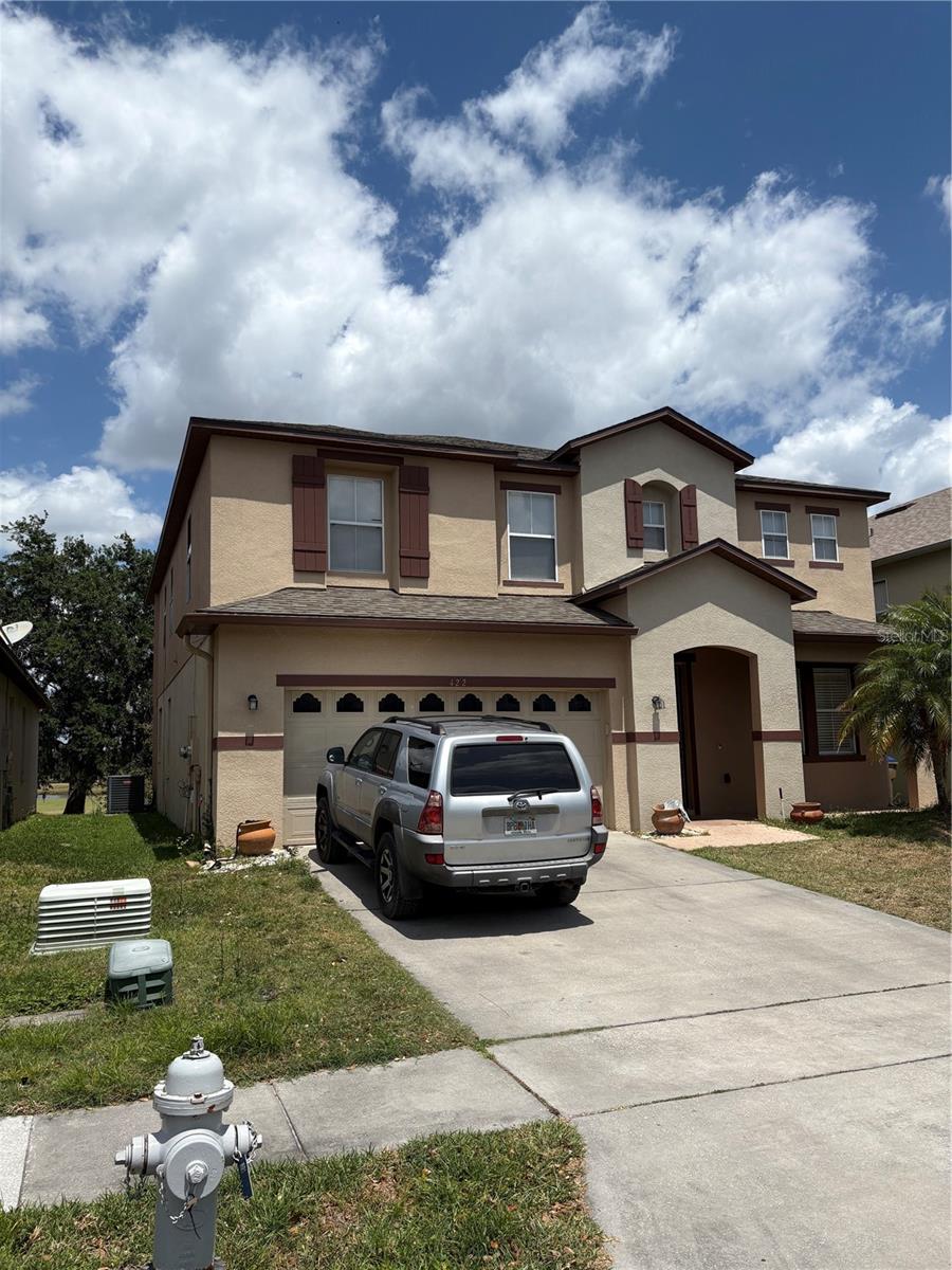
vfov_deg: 67.3
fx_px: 953
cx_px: 476
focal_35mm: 26
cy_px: 635
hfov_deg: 53.1
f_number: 1.6
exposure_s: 1/6993
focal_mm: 5.96
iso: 50
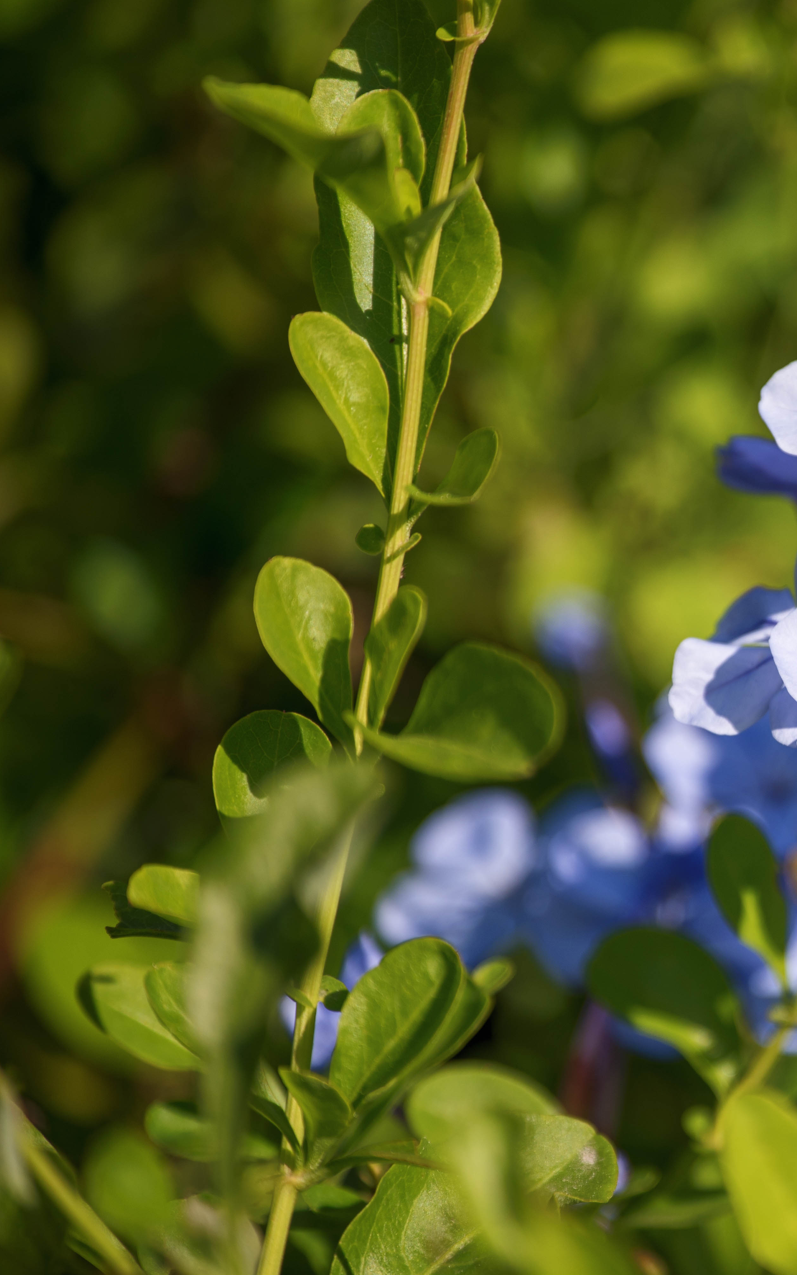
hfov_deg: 2.9
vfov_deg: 4.6
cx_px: 938
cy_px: 638
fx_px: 15950
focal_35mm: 459
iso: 100
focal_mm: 300
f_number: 5.6
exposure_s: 1/800
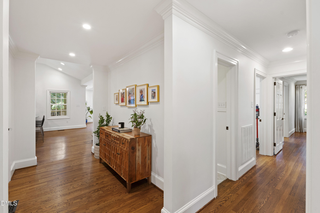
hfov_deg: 100.4
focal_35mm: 15
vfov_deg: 77.3
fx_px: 133
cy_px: 106
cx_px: 160
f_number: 8
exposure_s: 1/2
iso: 160
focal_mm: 10
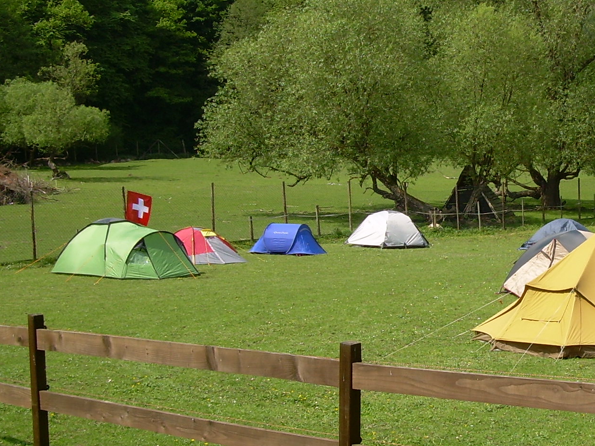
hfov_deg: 27.3
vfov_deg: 21.3
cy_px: 204
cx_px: 523
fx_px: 1186
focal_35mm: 69
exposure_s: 1/324
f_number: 4.6
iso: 50
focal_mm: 6.3
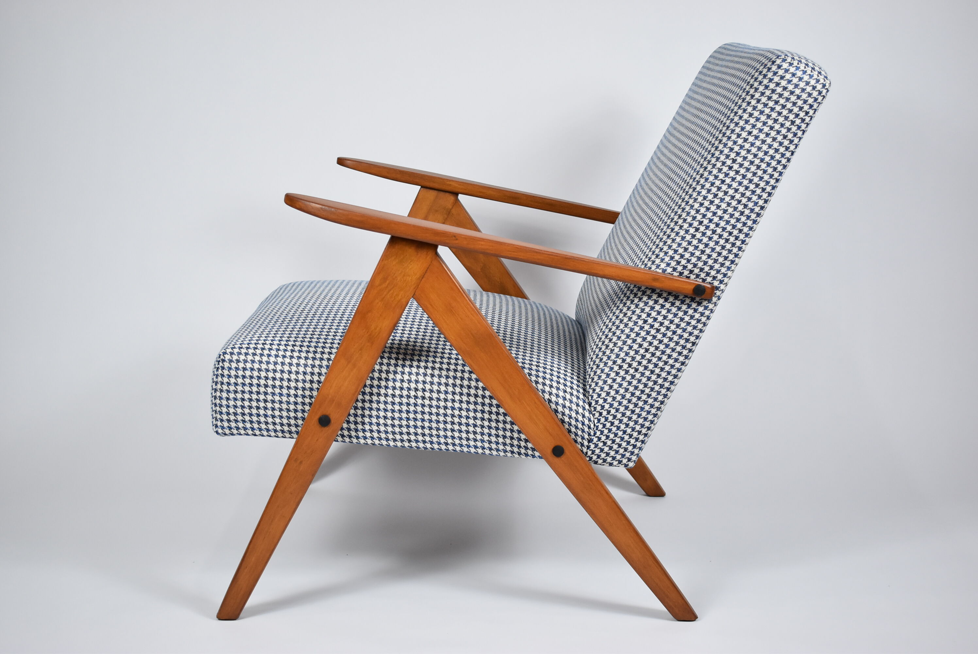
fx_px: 1387
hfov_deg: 38.9
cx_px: 489
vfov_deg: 26.5
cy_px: 327
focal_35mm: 51
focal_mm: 34
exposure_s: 1/125
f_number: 4.5
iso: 800
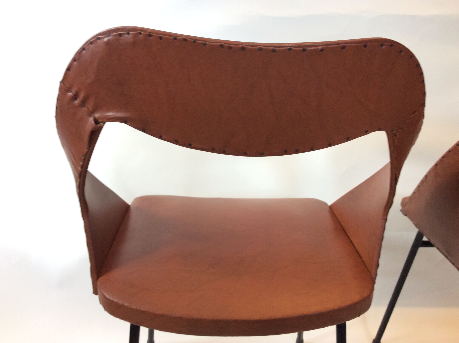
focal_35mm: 32
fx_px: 424
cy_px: 172
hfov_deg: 56.9
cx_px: 230
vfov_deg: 44.1
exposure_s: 1/25
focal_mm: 3.3
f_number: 2.4
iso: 64
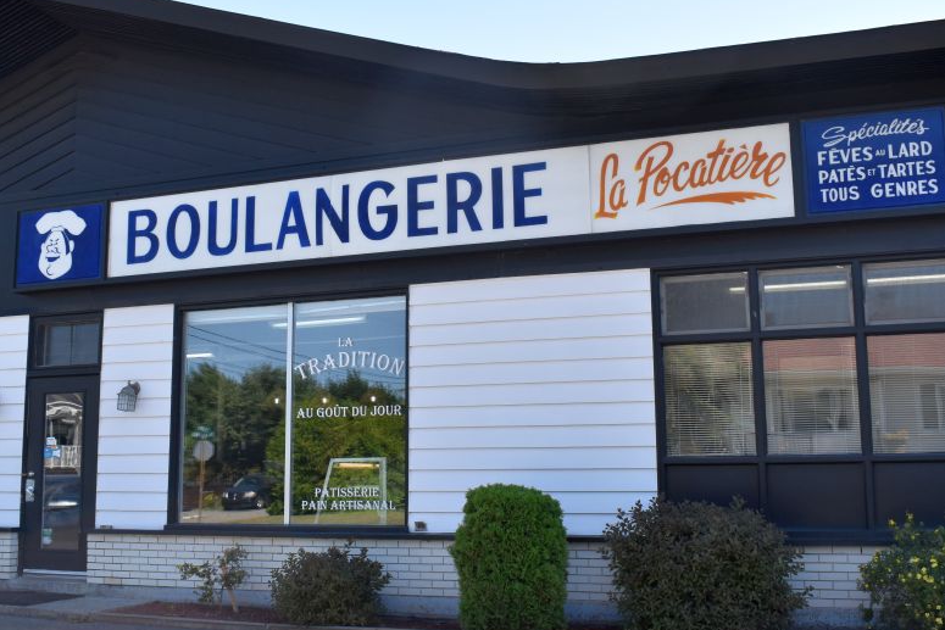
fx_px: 1067
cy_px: 314
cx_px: 432
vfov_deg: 32.9
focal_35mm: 41
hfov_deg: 47.7
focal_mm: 21
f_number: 5.6
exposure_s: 1/1000
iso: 640
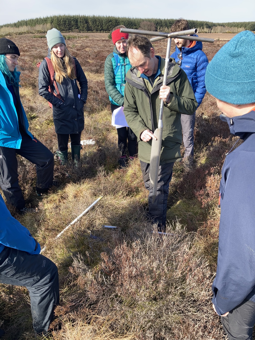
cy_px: 170
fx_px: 275
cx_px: 128
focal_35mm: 28
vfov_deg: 63.4
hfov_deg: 49.7
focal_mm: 3.99
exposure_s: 1/318
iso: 20
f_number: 1.8
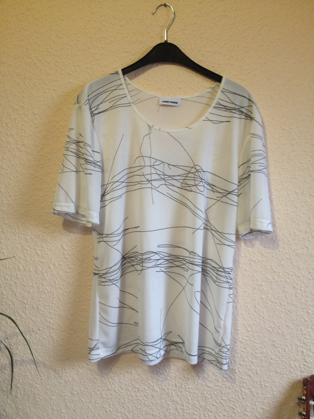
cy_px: 210
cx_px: 157
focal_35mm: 35
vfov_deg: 52.6
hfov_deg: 40.7
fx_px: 423
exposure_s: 1/20
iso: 125
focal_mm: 4.28
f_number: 2.4
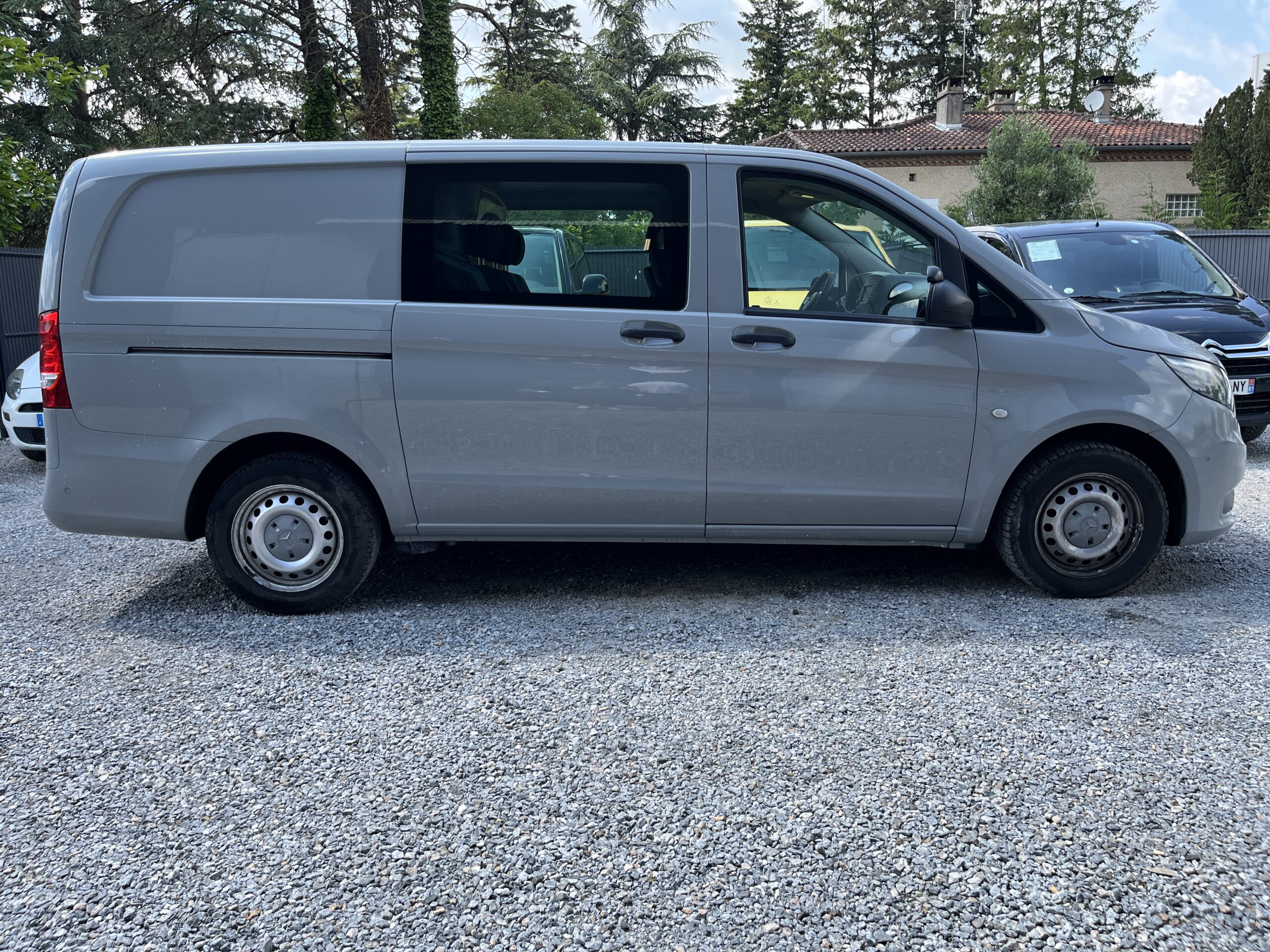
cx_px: 635
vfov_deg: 53.1
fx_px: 954
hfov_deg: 67.3
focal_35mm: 26
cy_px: 476
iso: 50
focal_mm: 5.1
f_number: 1.6
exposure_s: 1/816
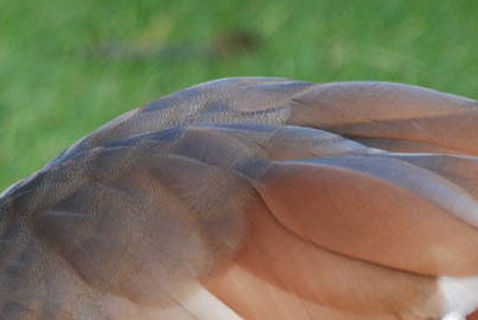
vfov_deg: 1.0
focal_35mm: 1319
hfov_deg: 1.6
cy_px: 424
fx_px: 17539
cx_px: 227
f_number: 5.3
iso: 400
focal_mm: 220
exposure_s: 1/500
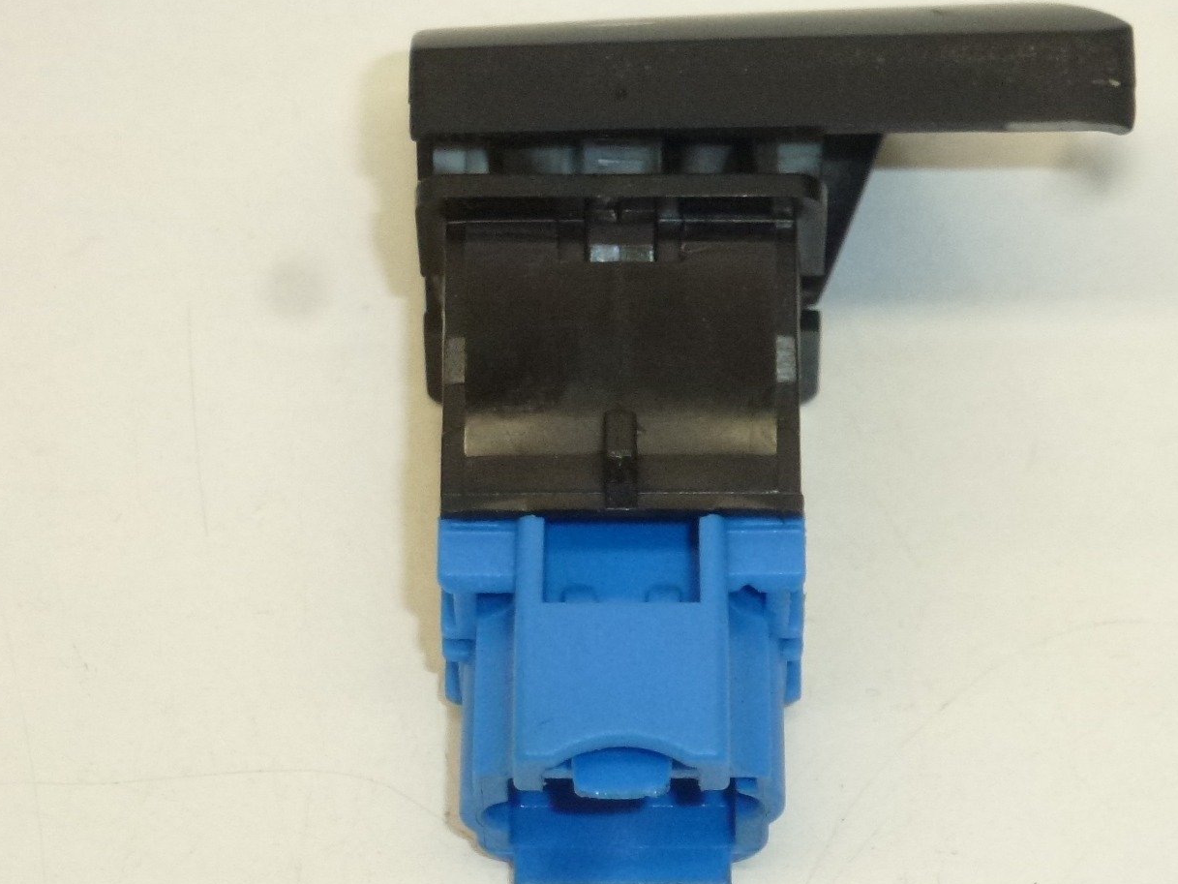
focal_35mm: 175
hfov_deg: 11.3
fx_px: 5956
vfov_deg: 8.5
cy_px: 454
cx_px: 607
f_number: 5
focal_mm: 18.7
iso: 400
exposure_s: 1/200
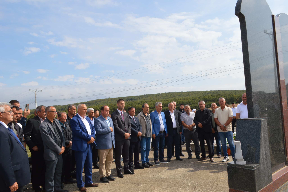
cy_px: 96
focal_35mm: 27
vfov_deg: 47.8
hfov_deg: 67.4
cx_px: 144
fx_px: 216
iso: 100
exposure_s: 1/200
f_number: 9
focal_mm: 18
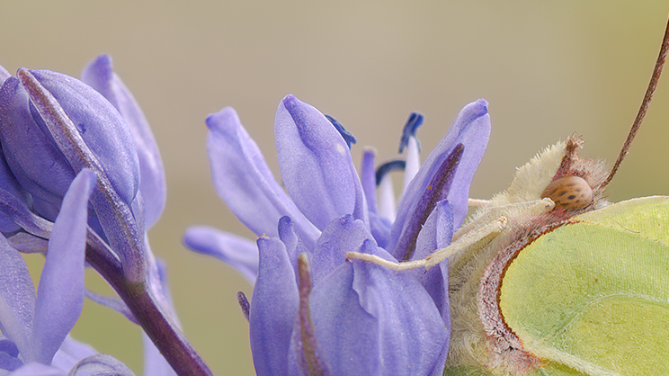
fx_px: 7081
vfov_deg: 3.0
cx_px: 538
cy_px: 420
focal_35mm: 399
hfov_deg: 5.4
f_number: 14
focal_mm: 105
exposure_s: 1/25
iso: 100
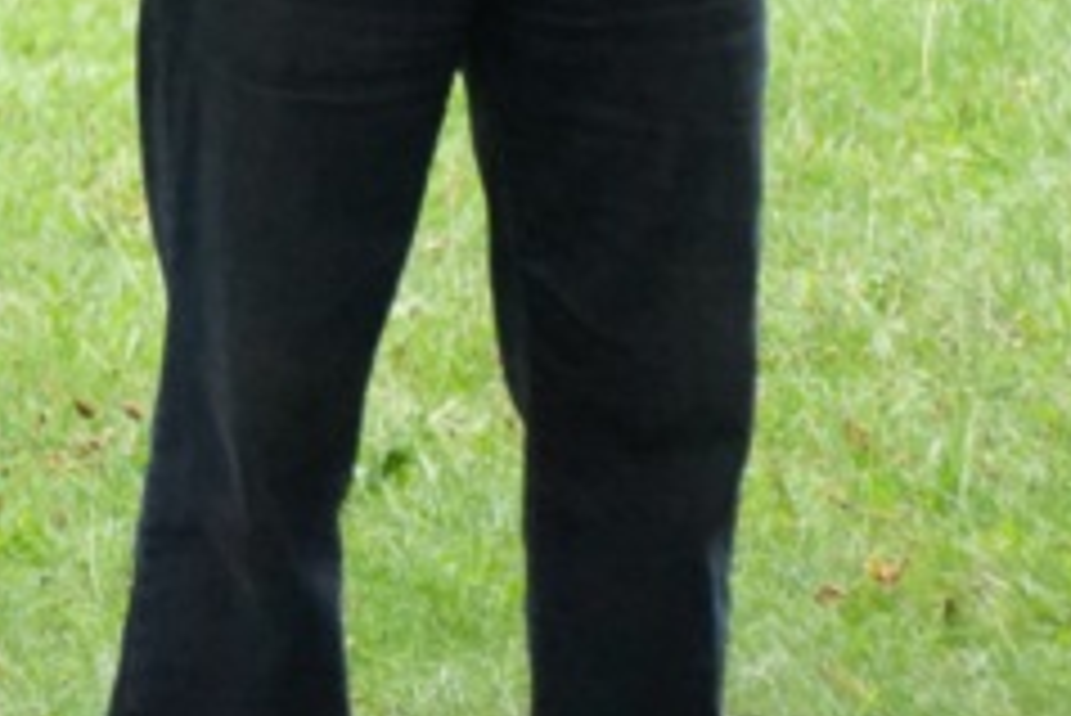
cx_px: -698
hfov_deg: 4.6
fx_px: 13127
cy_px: -340
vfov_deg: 3.1
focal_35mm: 441
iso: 2500
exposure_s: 1/160
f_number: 5.6
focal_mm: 70
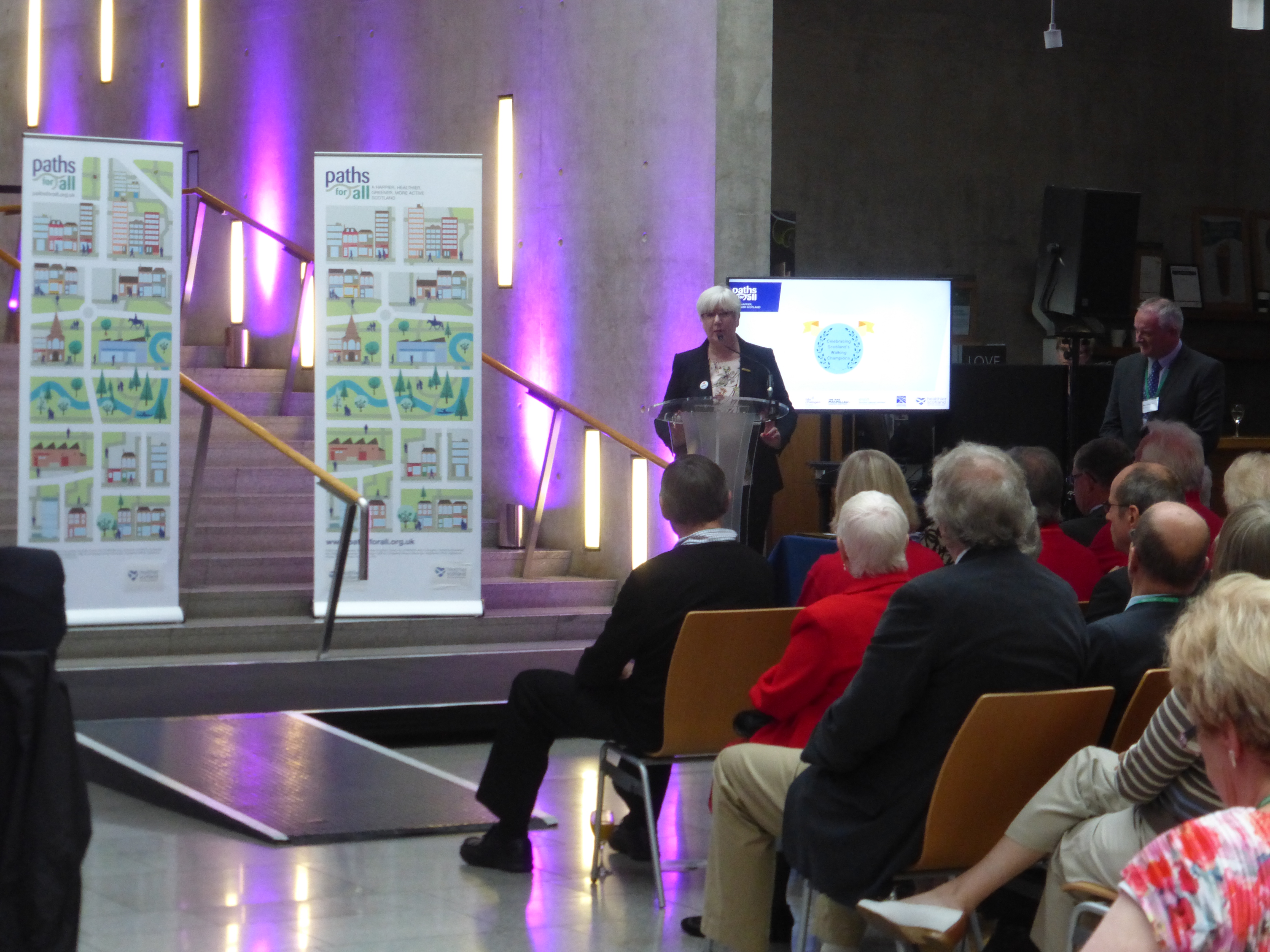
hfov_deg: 21.8
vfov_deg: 16.4
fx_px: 3302
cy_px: 476
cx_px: 635
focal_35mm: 90
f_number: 5.2
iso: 400
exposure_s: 1/20
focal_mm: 16.1
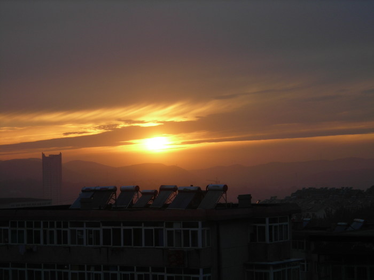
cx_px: 187
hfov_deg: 19.1
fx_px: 1113
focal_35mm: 103
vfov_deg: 14.4
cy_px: 140
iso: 50
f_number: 4.9
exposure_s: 1/55.6
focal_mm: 17
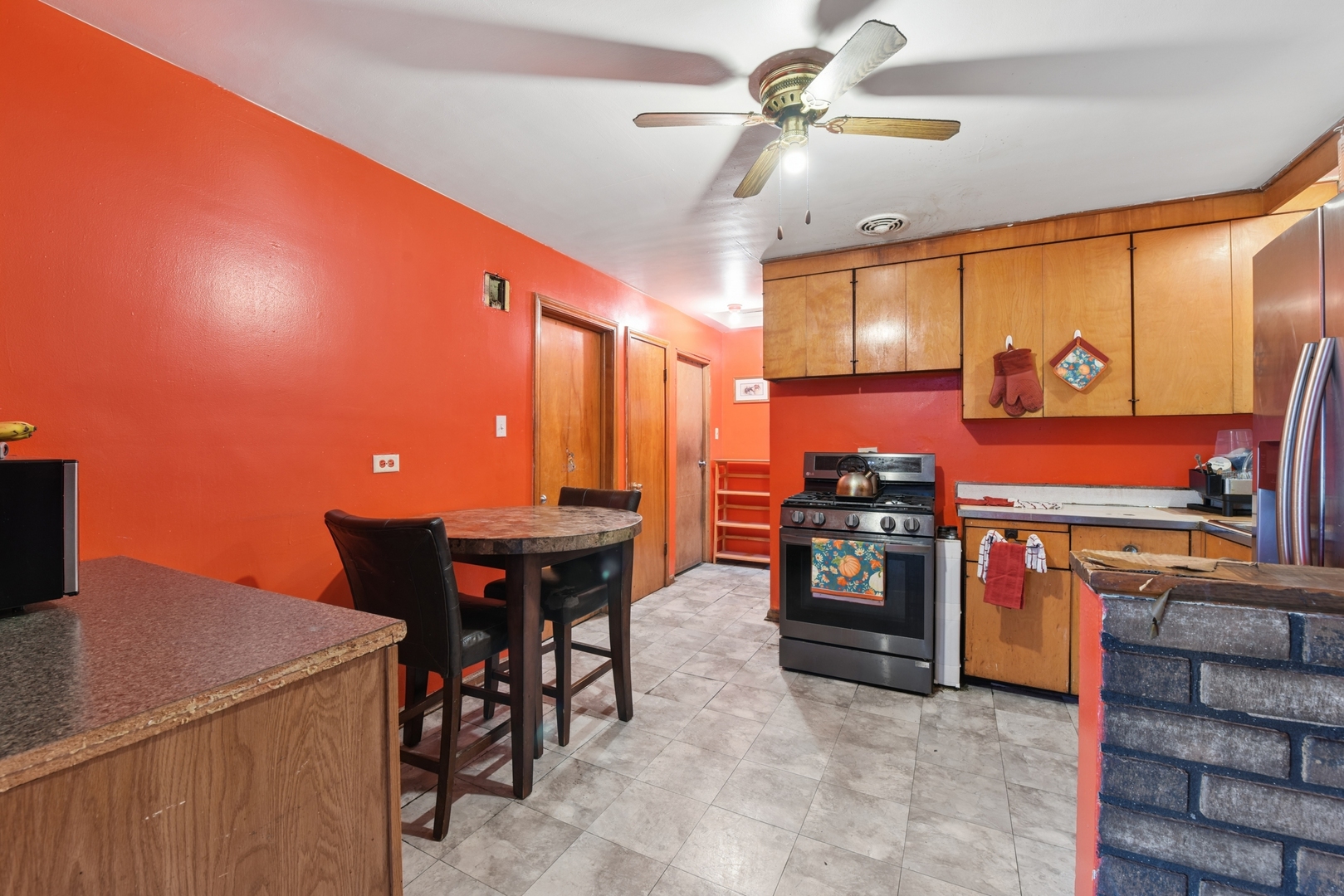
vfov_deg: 81.2
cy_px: 448
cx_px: 672
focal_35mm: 14
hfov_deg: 104.2
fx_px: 523
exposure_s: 1/1.25
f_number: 9
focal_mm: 14
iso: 400
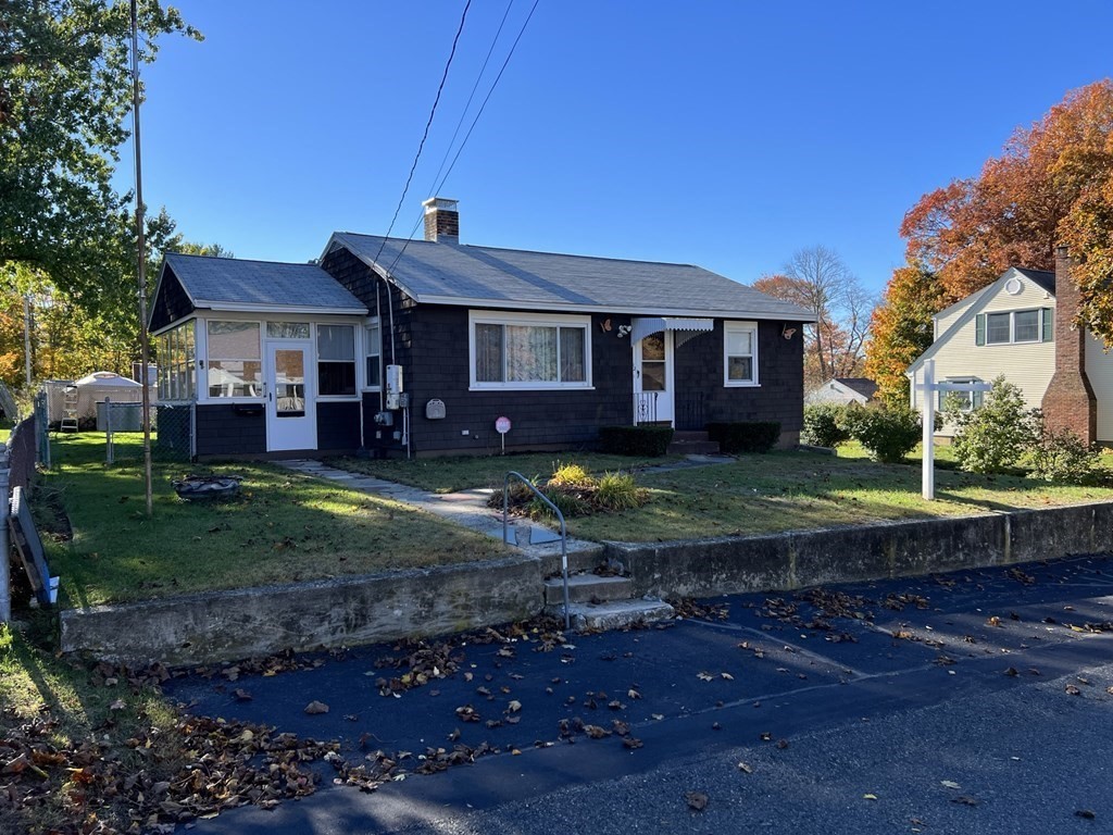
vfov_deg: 53.1
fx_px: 836
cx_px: 556
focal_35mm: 26
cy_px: 418
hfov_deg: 67.3
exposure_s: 1/2208
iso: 50
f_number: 1.5
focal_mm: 5.7
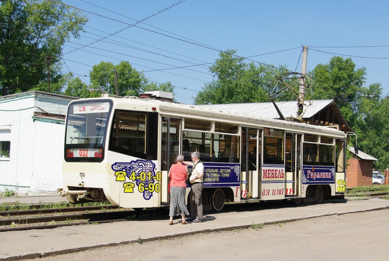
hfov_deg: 38.1
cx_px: 203
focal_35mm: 52
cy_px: 143
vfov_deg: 26.1
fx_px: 563
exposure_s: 1/500
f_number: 9
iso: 200
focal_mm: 28
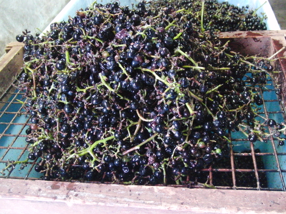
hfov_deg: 50.1
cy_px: 107
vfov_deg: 38.7
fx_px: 306
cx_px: 143
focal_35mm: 37
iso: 3200
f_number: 3.6
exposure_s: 1/60
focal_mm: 6.42
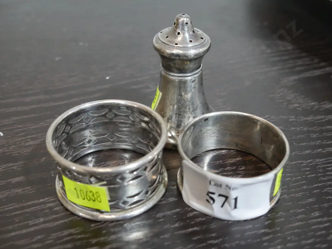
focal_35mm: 46
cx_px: 166
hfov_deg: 41.2
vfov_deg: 31.5
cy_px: 124
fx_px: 441
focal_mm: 23
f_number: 5.6
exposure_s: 1/60
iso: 1600
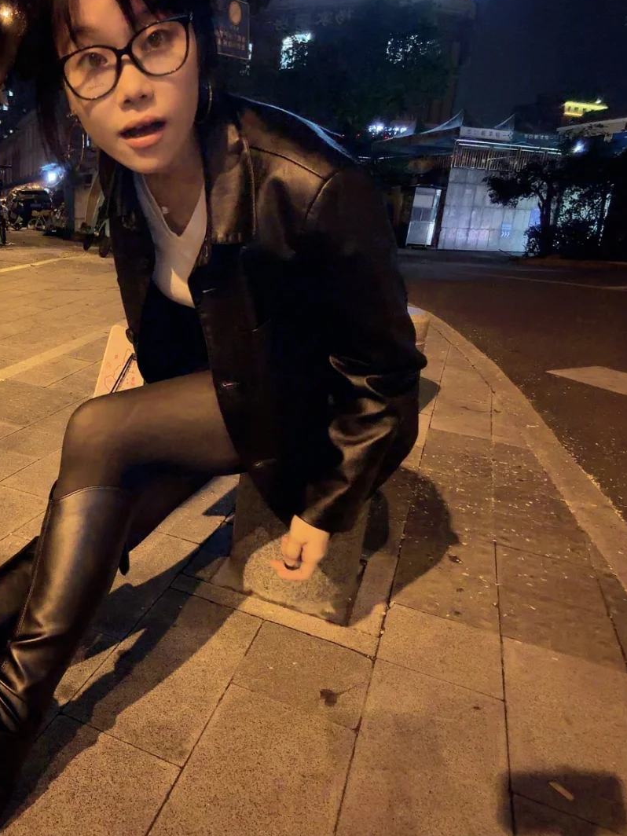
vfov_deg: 73.9
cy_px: 412
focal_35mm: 23
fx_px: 555
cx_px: 132
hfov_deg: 55.1
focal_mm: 2.71
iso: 1250
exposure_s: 1/14
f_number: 1.9
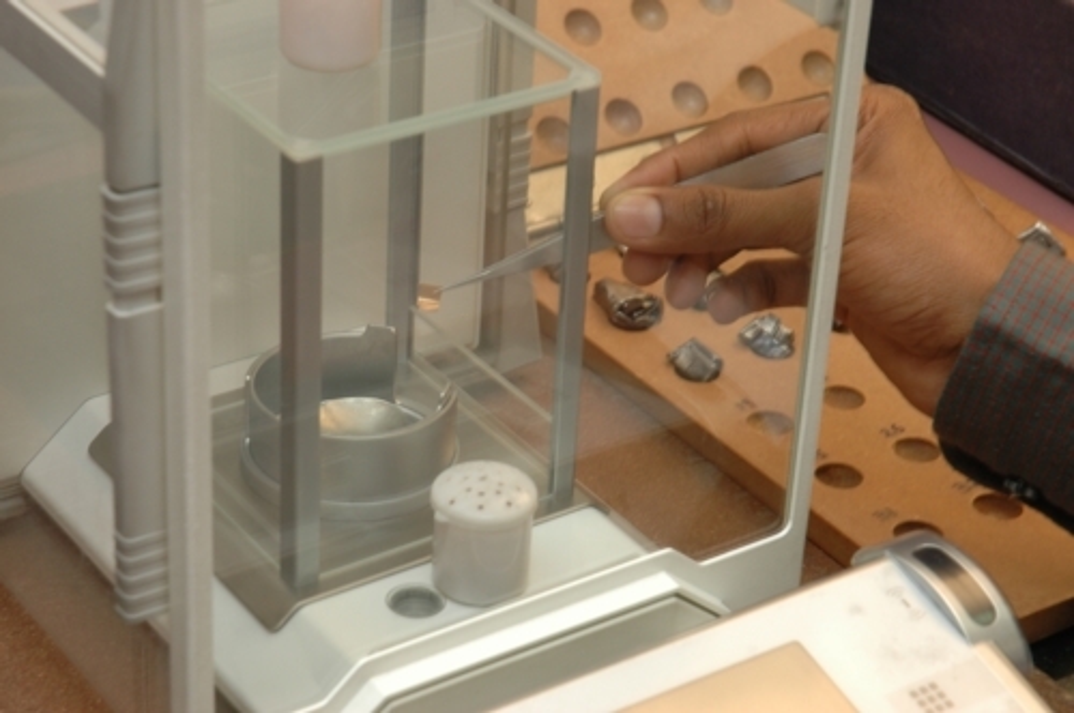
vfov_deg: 13.0
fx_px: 3128
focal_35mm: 105
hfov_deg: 19.5
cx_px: 537
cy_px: 356
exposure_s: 1/30
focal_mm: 70
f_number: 9
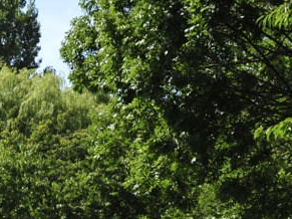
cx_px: -39
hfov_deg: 15.3
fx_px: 1054
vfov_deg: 11.6
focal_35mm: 125
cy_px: 273
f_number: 11
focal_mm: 35
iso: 500
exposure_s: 1/640
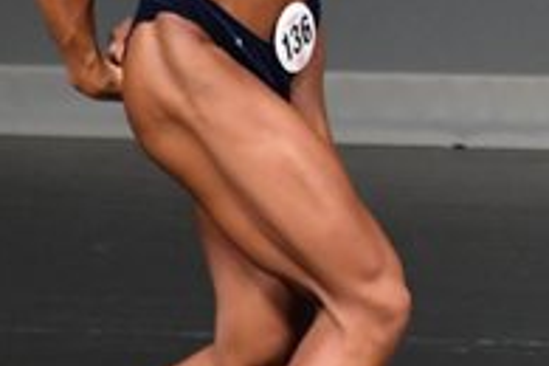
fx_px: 20906
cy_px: 45
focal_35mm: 1371
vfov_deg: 1.0
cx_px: 764
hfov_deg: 1.5
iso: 5000
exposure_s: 1/400
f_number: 5.6
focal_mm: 230
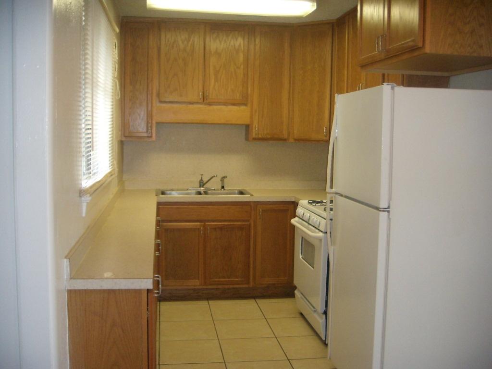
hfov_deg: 49.0
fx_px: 540
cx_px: 246
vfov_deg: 37.7
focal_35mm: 38
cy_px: 184
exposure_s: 1/19.8
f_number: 3.5
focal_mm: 6.4
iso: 200
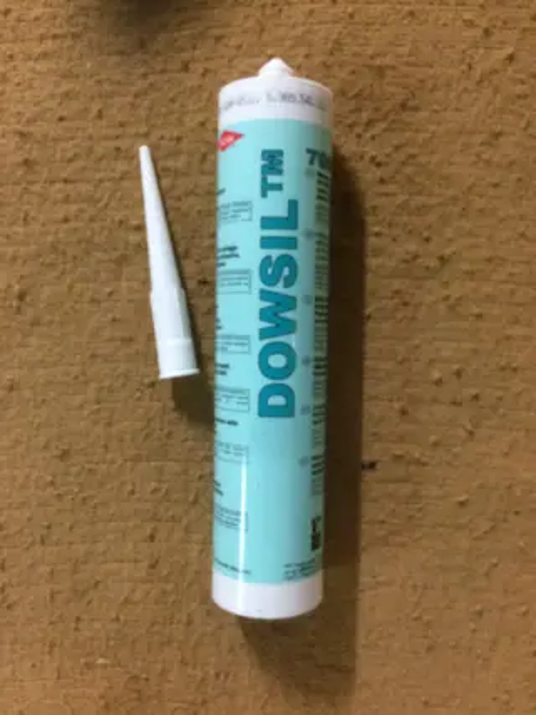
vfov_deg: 61.7
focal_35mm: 29
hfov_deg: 48.2
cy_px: 358
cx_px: 268
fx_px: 599
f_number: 2.2
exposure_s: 1/20
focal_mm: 4.15
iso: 250
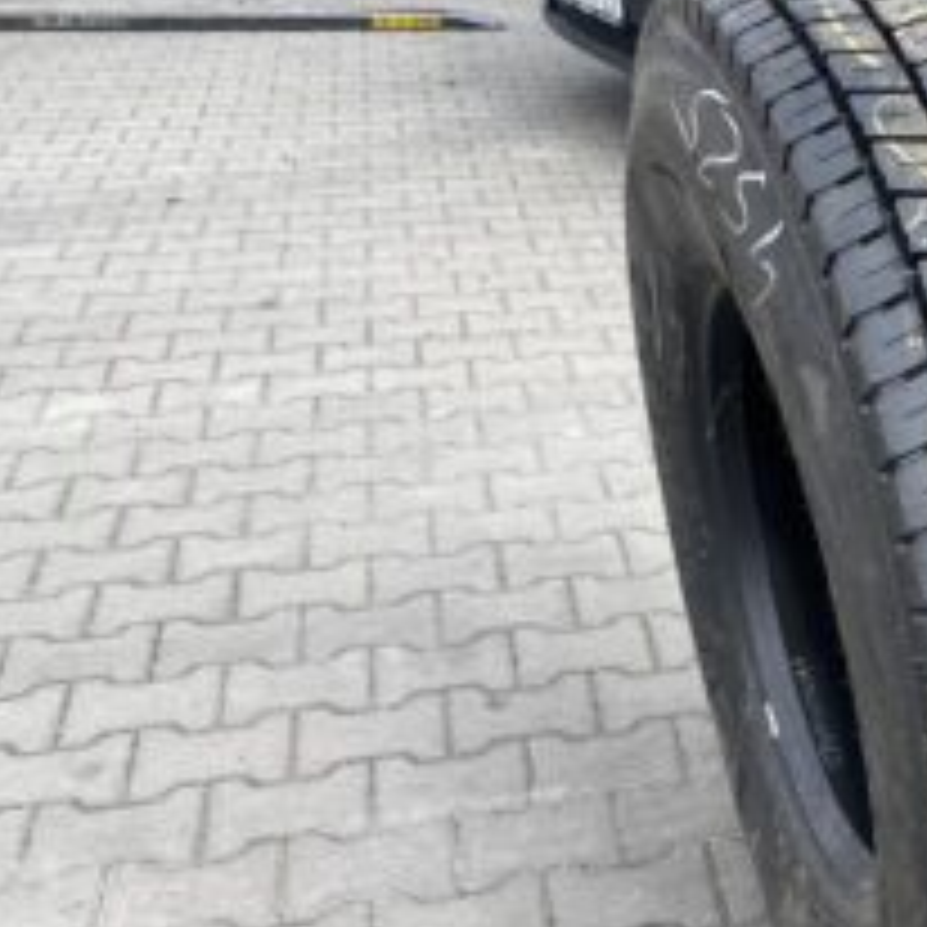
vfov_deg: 35.0
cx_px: 954
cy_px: 619
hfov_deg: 32.2
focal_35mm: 48
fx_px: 1454
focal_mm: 4.25
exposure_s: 1/919
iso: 32
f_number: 1.8
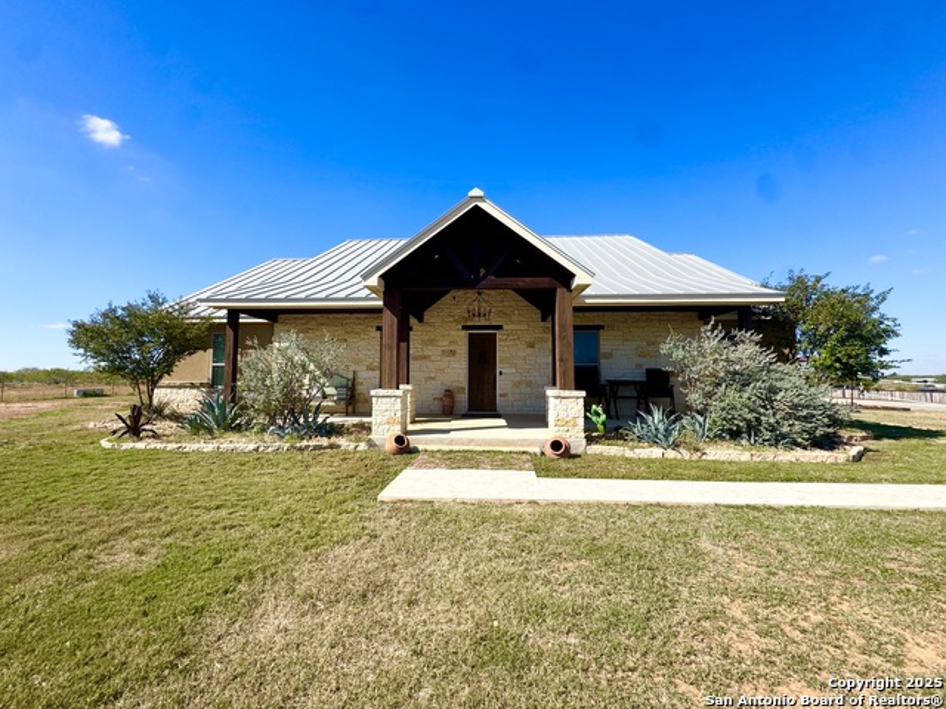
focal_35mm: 14
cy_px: 354
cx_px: 473
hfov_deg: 102.1
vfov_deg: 85.7
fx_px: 383
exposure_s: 1/2083
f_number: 2.2
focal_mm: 2.22
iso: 50
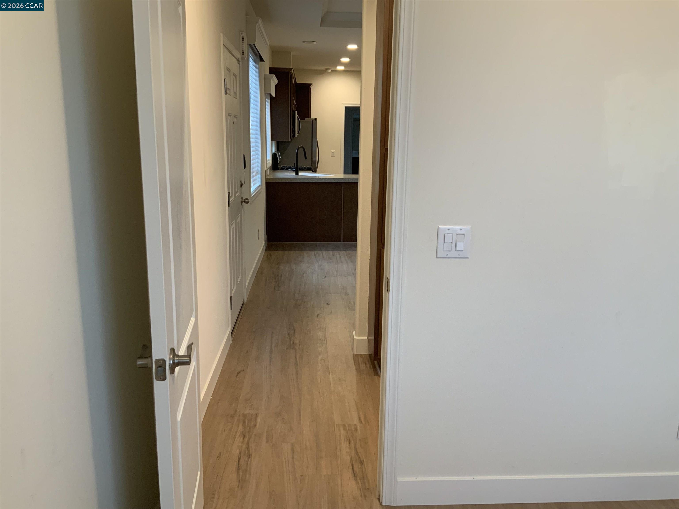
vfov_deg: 48.2
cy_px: 254
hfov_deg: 61.7
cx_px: 340
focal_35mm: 29
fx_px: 569
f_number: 1.8
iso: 100
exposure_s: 1/60
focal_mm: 3
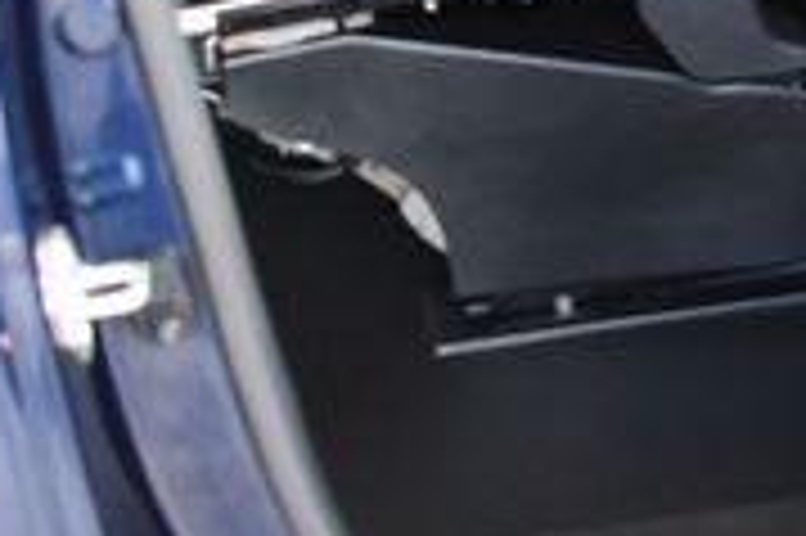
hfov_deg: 15.5
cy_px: -41
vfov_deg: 10.5
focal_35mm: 129
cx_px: 878
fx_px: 2885
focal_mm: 18
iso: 1000
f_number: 3.5
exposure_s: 1/125
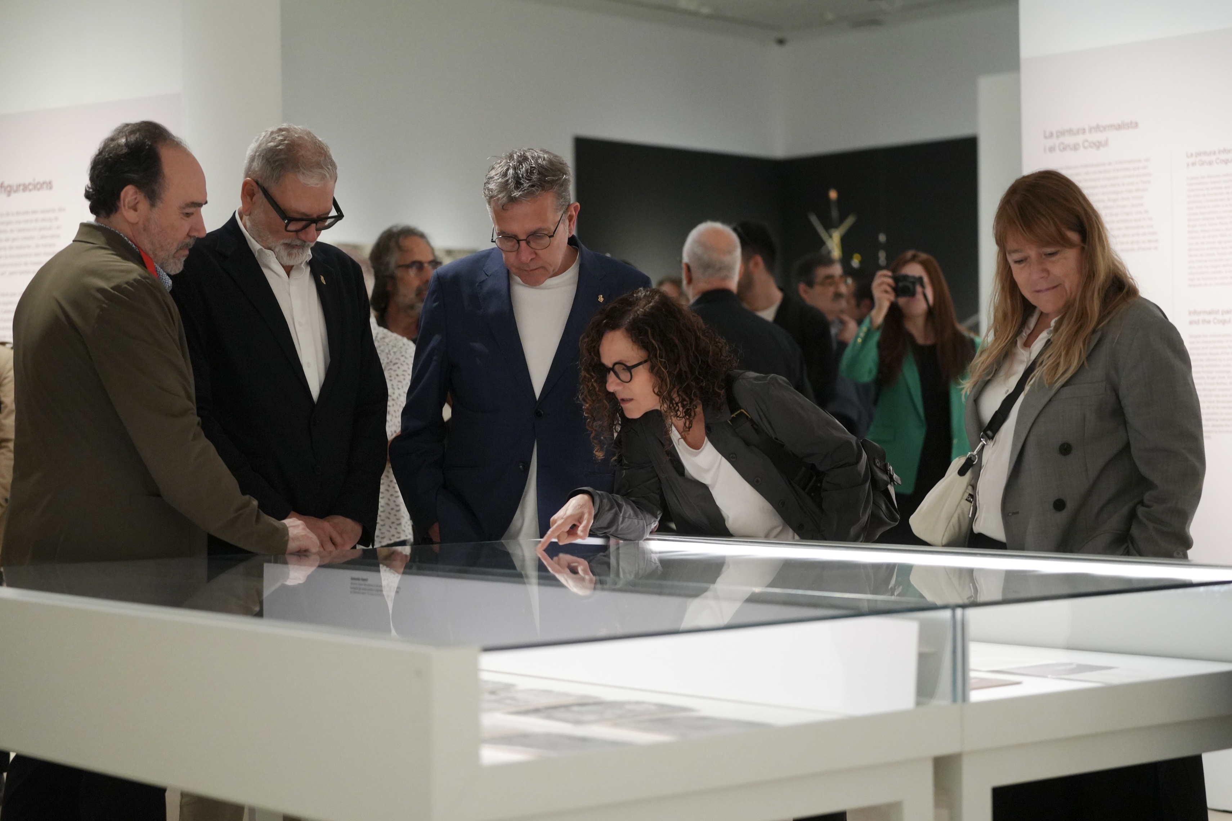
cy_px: 410
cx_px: 616
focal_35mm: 70
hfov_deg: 28.8
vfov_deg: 19.5
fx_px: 2395
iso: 2500
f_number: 2.8
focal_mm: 70
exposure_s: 1/60
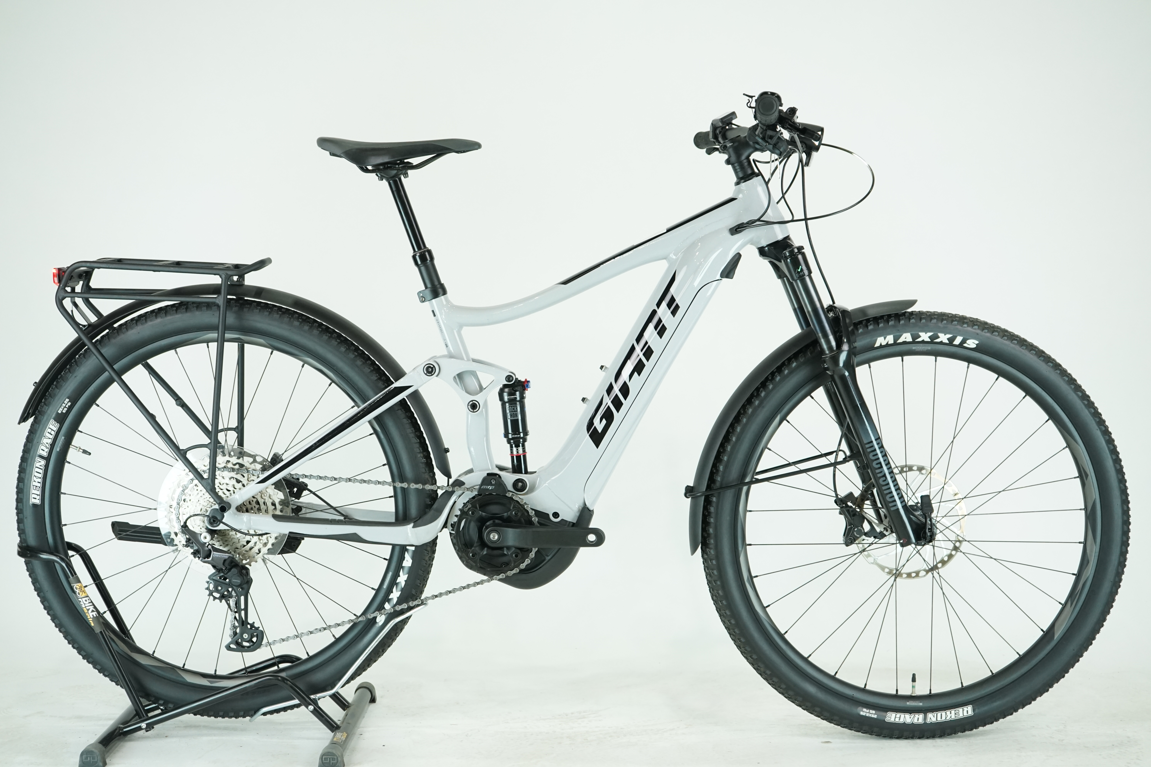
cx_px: 576
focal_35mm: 51
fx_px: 1630
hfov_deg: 38.9
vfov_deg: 26.5
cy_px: 384
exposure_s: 1/200
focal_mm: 51
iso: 1600
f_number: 5.6
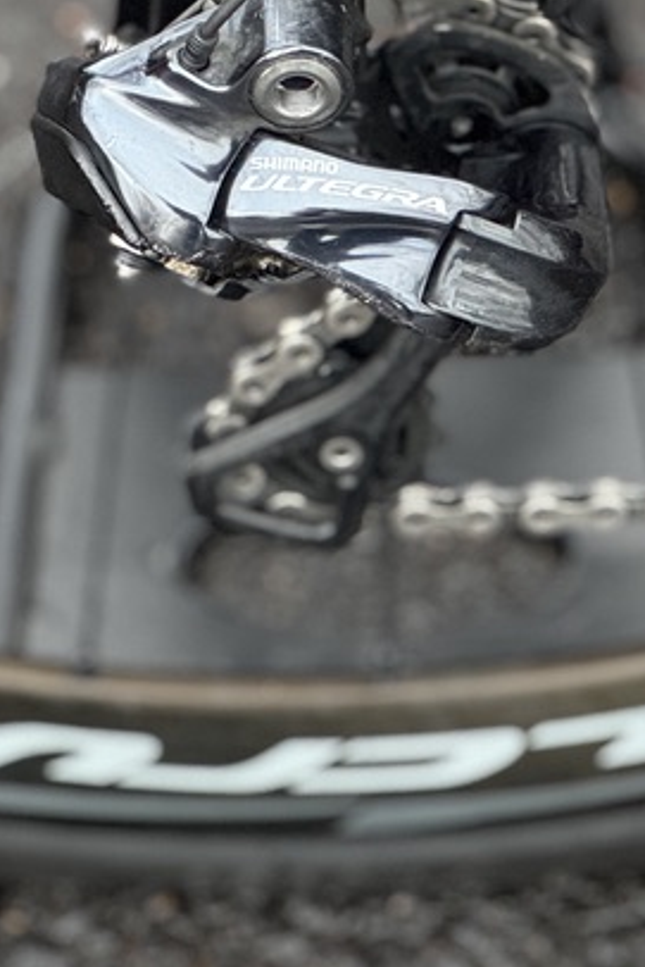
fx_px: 5424
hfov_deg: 6.8
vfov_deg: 10.1
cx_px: 340
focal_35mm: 202
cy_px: 57
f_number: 2.8
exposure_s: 1/60
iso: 320
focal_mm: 9
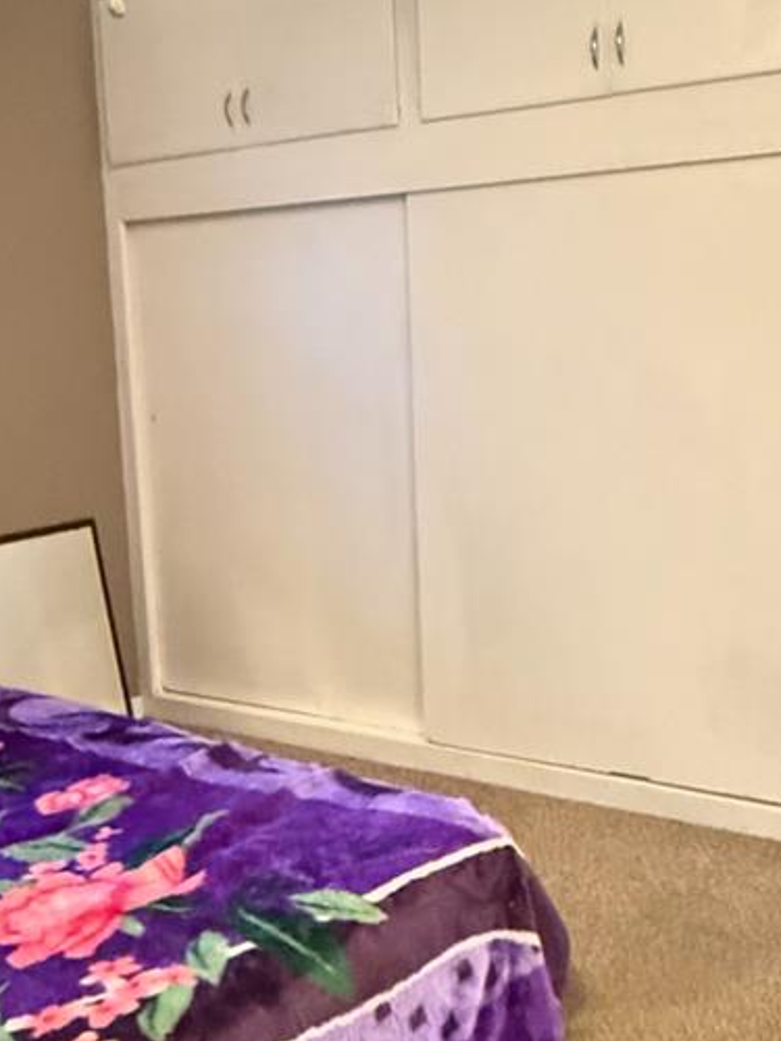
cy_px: 489
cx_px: 384
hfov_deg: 34.3
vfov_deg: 44.8
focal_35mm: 42
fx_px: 1263
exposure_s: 1/30
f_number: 2.2
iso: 2500
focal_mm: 2.22
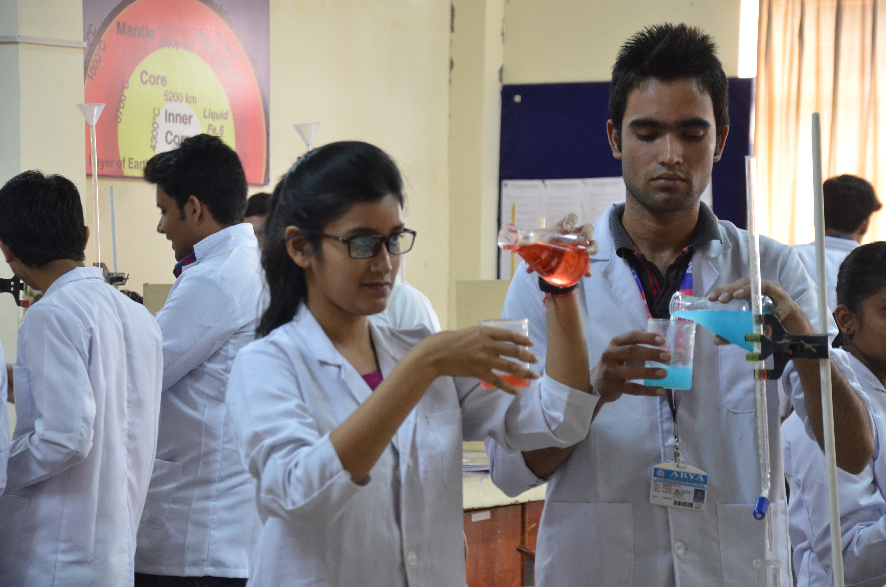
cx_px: 443
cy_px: 294
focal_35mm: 112
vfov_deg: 12.1
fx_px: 2763
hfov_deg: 18.2
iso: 1600
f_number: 5.3
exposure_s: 1/13
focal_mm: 75
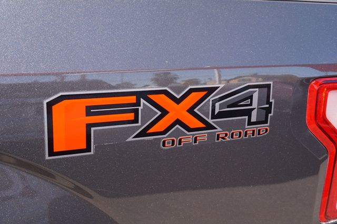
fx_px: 407
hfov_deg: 45.0
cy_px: 112
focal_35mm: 44
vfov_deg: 30.8
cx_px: 168
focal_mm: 29
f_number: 7.1
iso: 100
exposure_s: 1/80
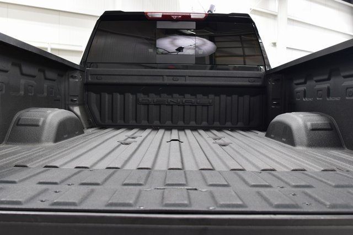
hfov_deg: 53.1
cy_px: 118
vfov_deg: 36.9
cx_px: 176
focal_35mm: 36
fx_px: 353
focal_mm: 24
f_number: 6.3
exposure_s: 1/15
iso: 800
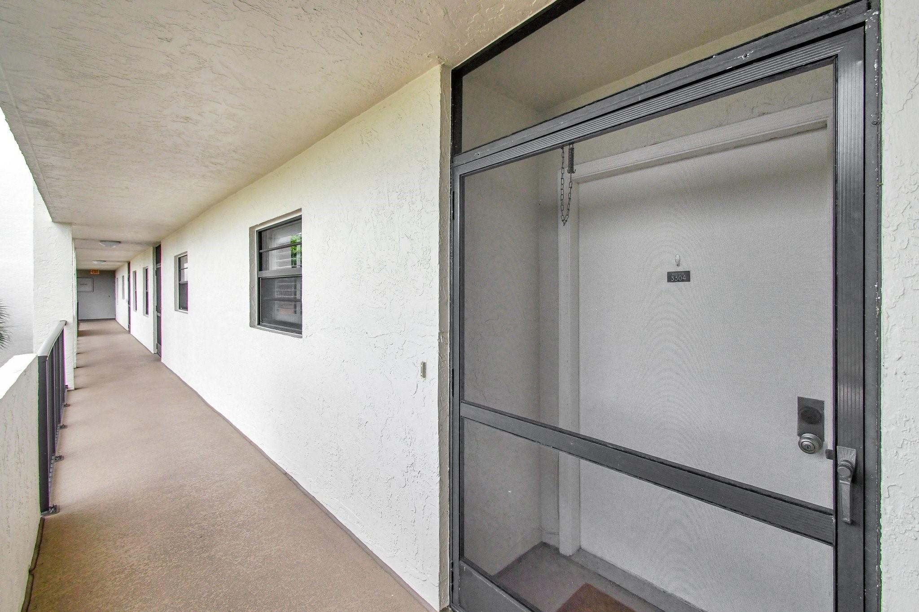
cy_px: 306
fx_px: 383
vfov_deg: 77.3
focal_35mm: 15
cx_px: 460
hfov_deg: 100.4
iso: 1000
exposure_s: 1/640
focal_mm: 10
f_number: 8
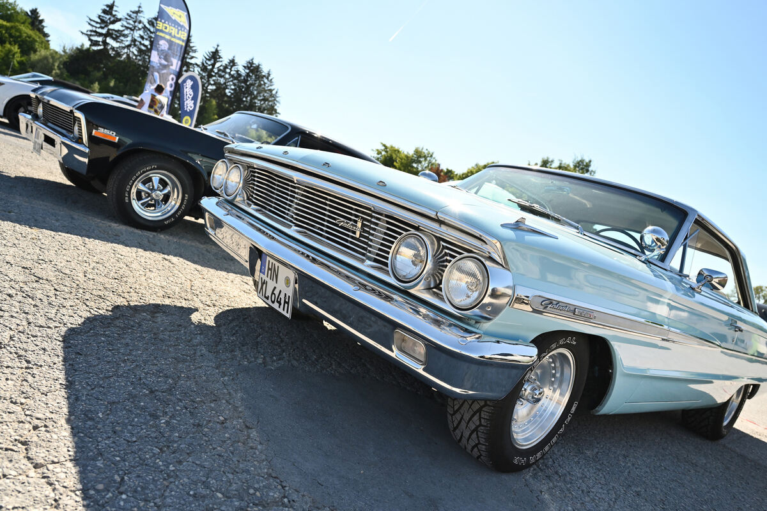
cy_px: 256
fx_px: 511
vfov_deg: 53.1
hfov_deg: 73.7
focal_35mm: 24
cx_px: 384
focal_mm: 24
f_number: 4
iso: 400
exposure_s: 1/2500
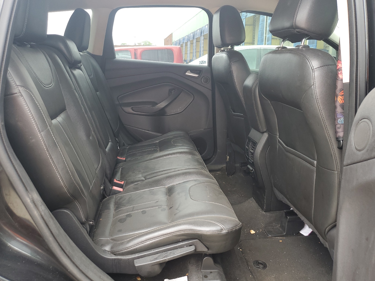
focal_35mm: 26
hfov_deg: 67.3
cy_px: 140
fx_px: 282
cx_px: 188
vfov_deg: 53.1
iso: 50
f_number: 1.5
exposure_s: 1/60.2
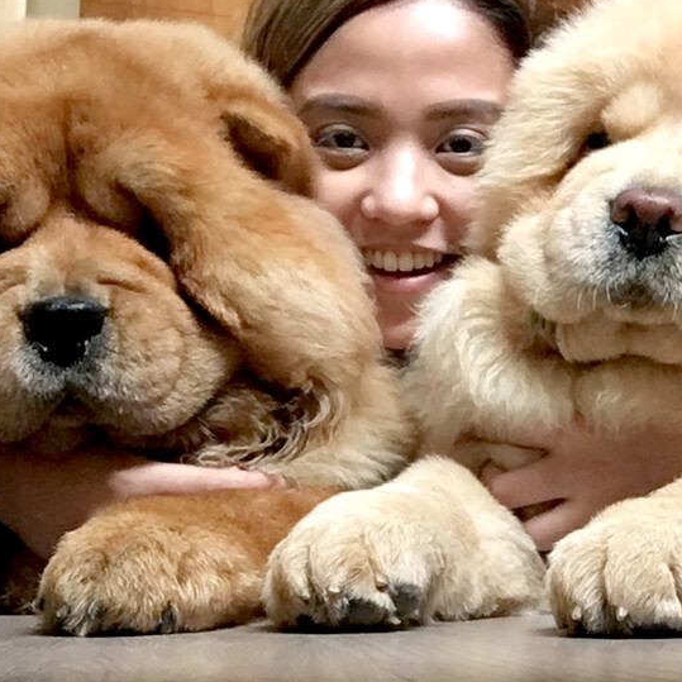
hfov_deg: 28.1
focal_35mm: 61
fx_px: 1360
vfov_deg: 28.1
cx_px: 400
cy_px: 313
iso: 320
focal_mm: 2.65
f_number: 2.2
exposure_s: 1/30
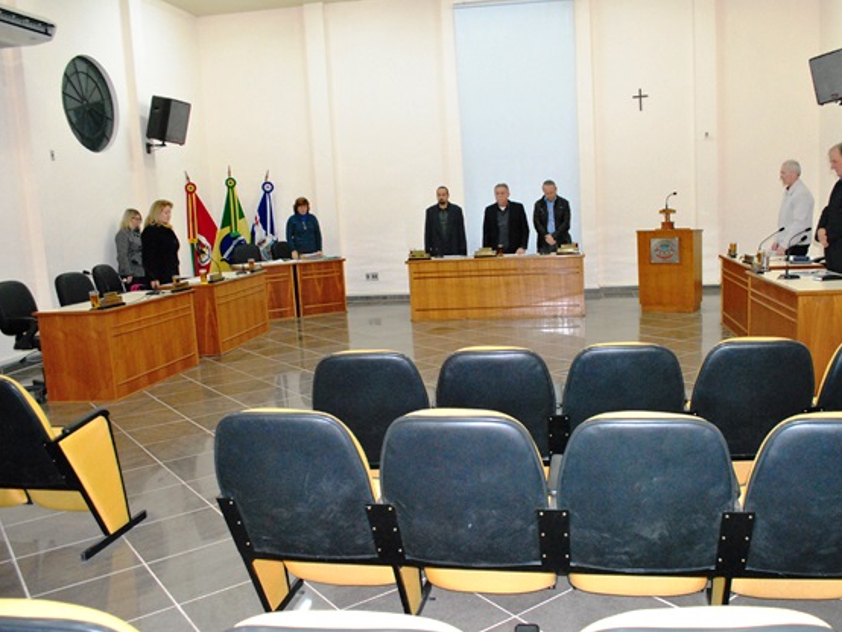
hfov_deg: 59.7
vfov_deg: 46.8
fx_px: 730
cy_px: 322
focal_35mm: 30
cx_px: 477
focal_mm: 18
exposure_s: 1/60
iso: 1600
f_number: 5.6
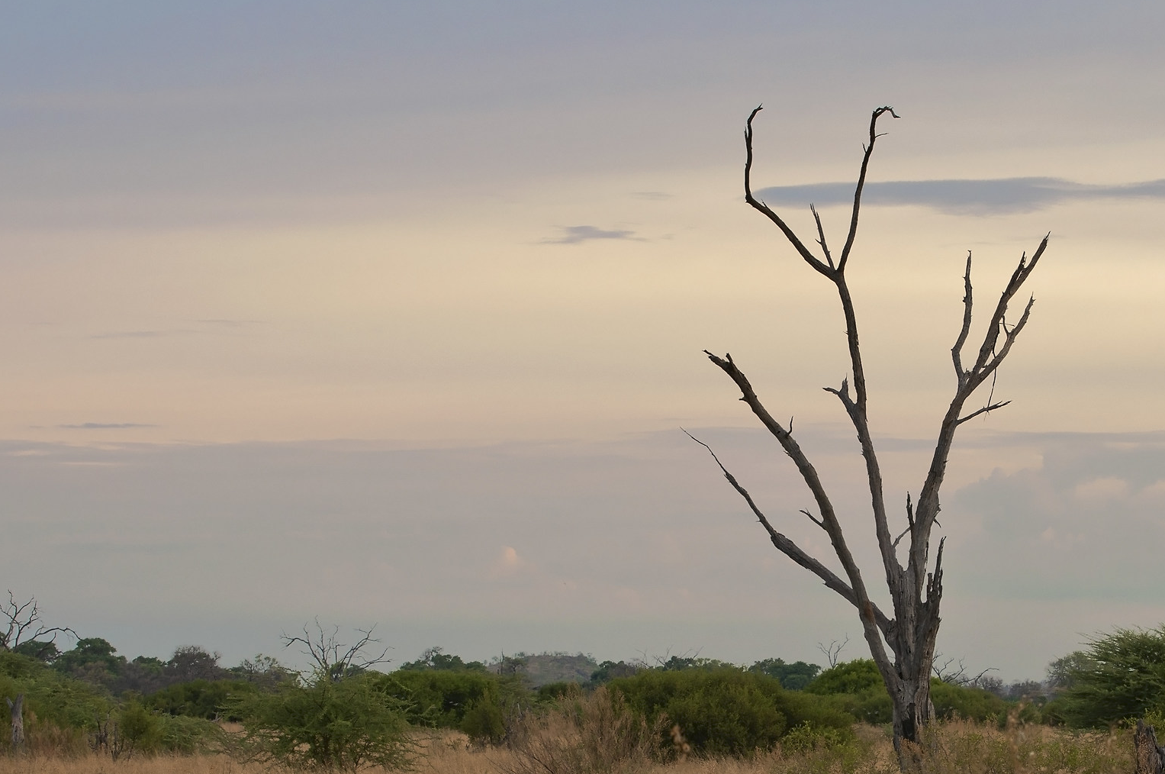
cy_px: 551
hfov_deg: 12.4
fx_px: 5333
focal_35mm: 165
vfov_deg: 8.3
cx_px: 835
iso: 200
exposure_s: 1/160
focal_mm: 70
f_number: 8
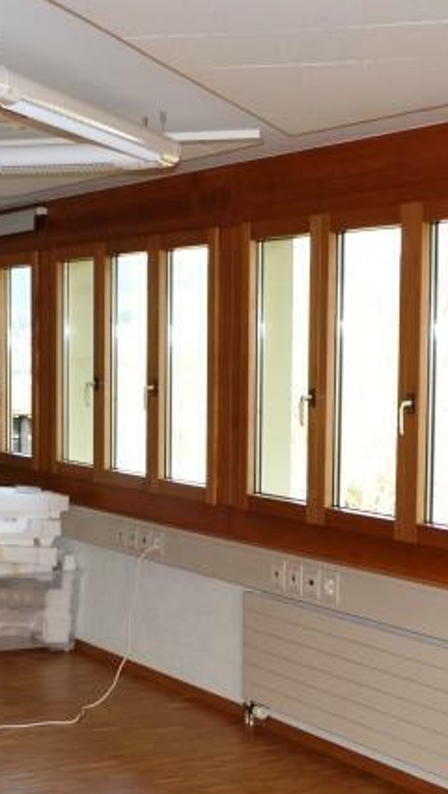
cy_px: 499
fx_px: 1434
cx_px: 123
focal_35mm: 68
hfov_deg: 17.7
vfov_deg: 30.8
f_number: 4
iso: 280
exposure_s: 1/125
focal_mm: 18
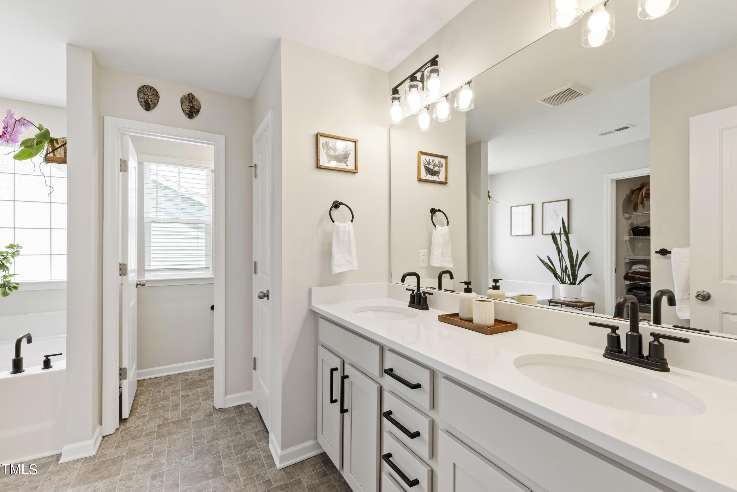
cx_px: 368
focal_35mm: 15
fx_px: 307
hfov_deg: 100.4
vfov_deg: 77.3
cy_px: 246
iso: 100
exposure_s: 1/4
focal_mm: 10
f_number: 8
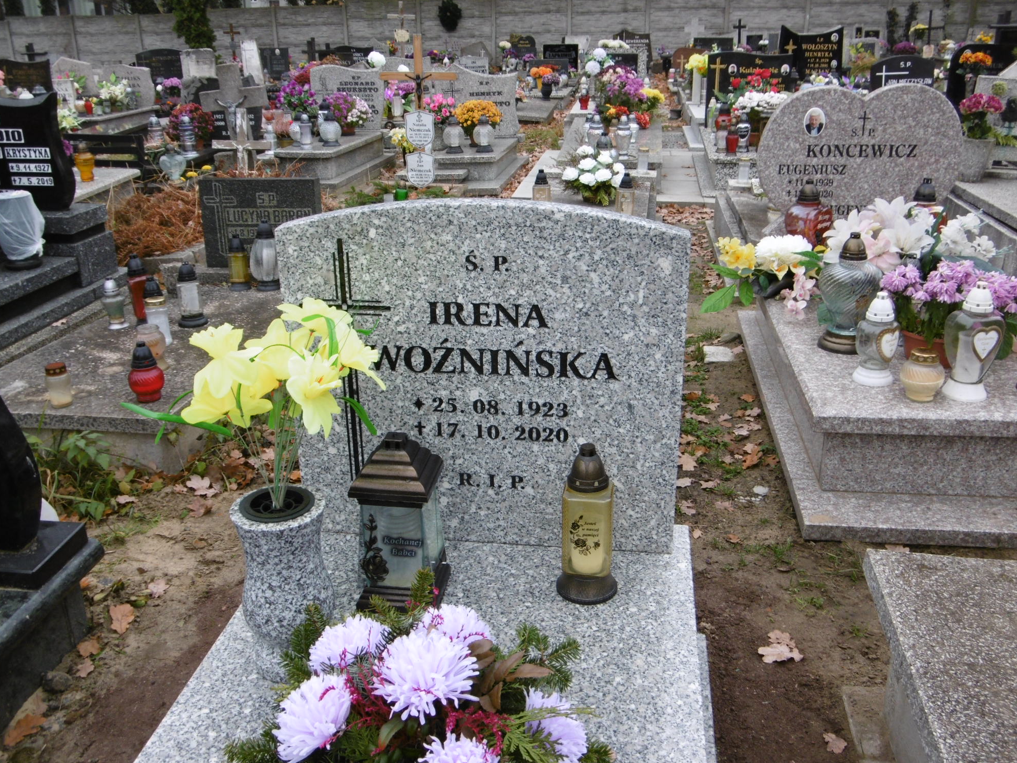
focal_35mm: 33
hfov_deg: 55.4
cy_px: 371
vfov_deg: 42.9
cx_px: 501
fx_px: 969
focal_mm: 5.8
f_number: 3.5
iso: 100
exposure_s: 1/60
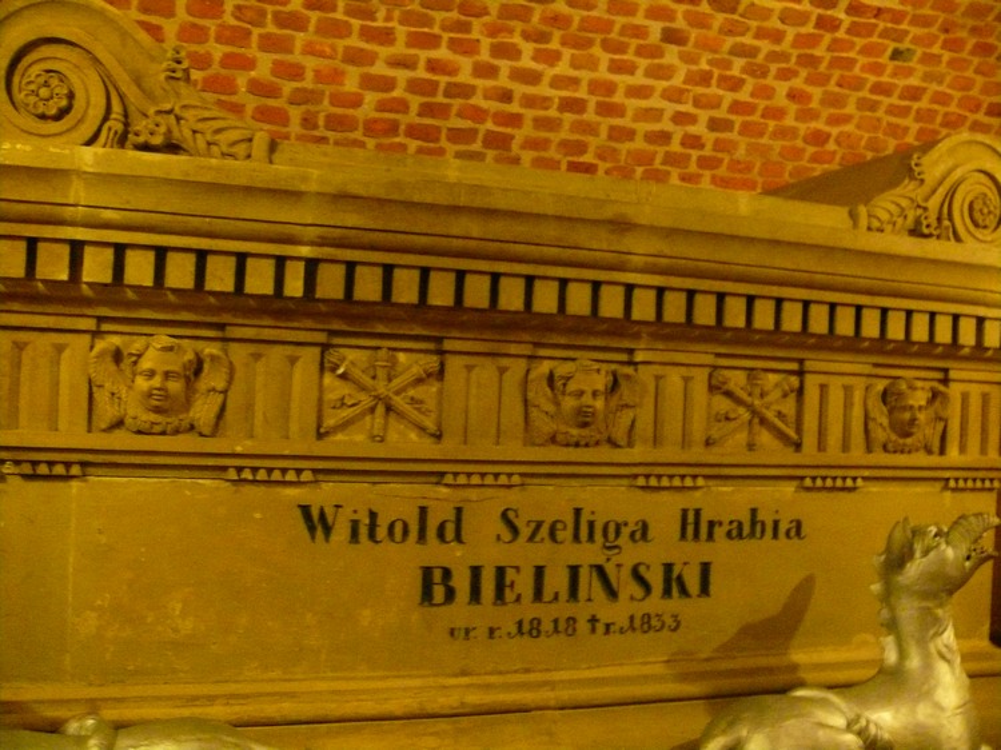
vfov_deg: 40.7
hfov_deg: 52.6
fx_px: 1012
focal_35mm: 35
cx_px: 500
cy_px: 375
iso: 800
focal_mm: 7.4
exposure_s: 1/5
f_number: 2.8
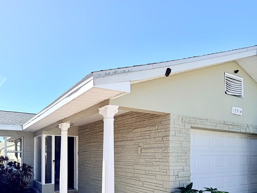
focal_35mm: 25
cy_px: 150
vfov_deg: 51.9
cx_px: 62
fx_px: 186
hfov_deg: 64.9
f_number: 2.2
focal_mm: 2.22
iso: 25
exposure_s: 1/770
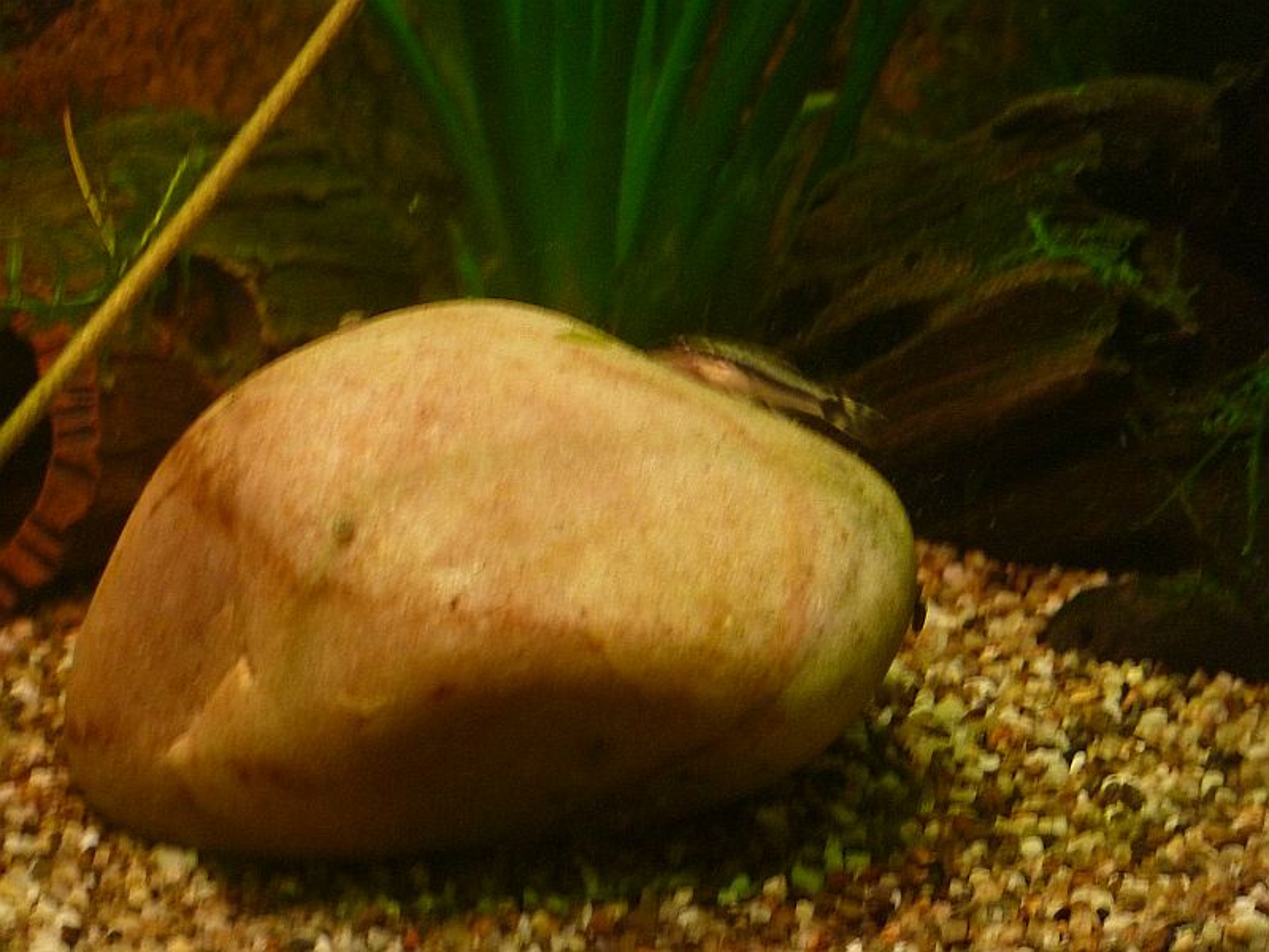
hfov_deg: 6.6
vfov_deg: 5.0
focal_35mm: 300
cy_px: 476
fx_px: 10998
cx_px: 634
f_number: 4.9
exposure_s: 1/8
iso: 400
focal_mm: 49.2
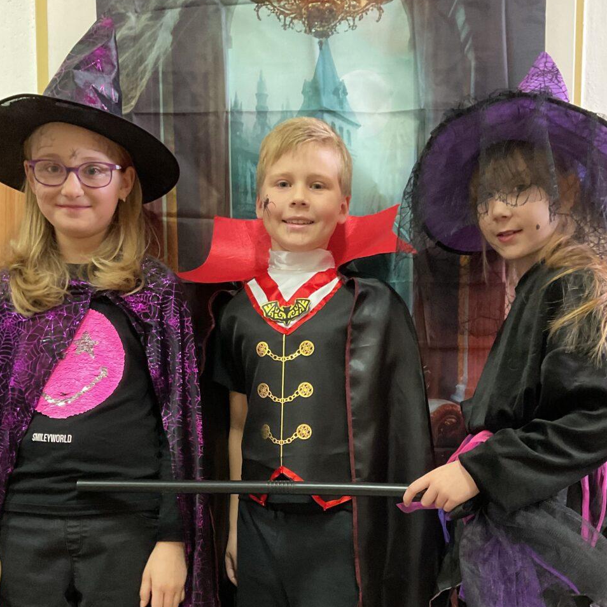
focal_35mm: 43
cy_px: 469
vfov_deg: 38.0
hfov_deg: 39.2
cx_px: 297
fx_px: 853
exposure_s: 1/33
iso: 320
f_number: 1.8
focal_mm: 3
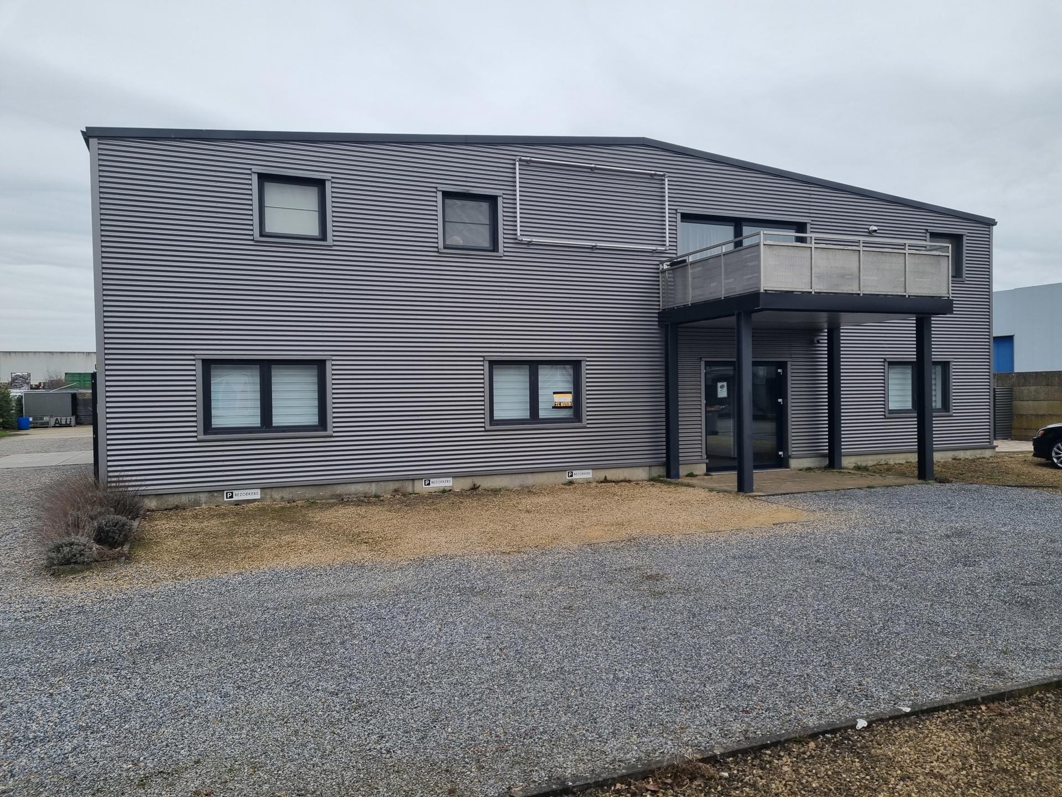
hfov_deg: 67.3
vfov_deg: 53.1
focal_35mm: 26
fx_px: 798
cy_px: 398
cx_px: 531
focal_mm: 5.4
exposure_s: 1/590
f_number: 1.8
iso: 50
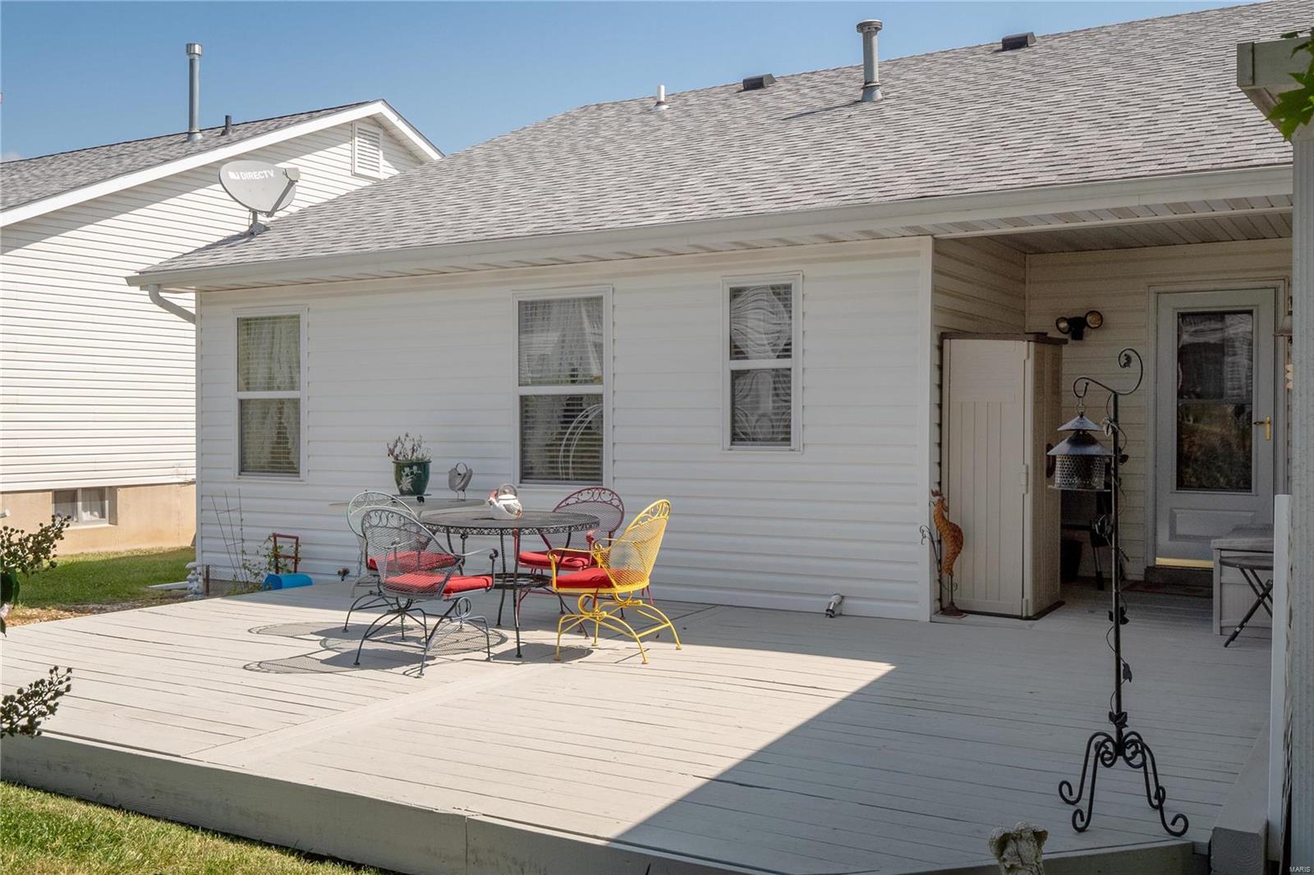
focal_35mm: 36
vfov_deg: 36.9
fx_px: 1314
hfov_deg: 53.1
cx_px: 657
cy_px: 438
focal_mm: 18
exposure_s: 1/1000
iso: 400
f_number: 8
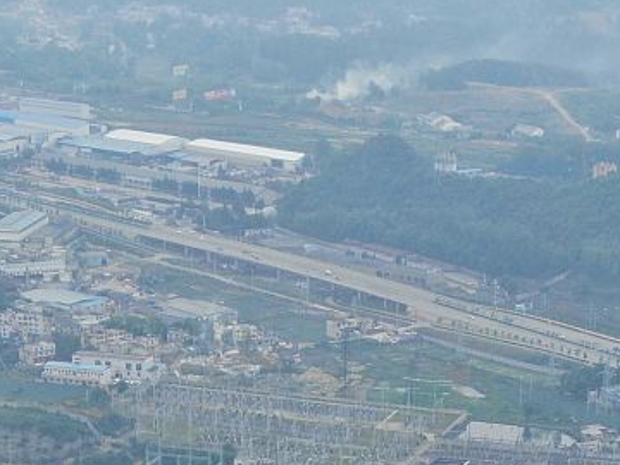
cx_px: 114
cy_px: 627
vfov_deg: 9.1
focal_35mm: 160
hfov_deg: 12.3
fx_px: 2866
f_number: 3.8
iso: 100
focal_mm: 8.6
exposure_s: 1/320
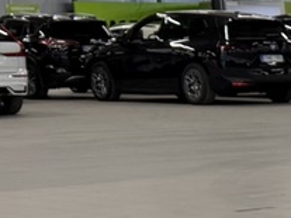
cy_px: 354
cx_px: 755
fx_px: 1403
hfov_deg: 10.0
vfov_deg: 8.6
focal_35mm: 167
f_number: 1.78
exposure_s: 1/121
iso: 100
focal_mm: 6.76
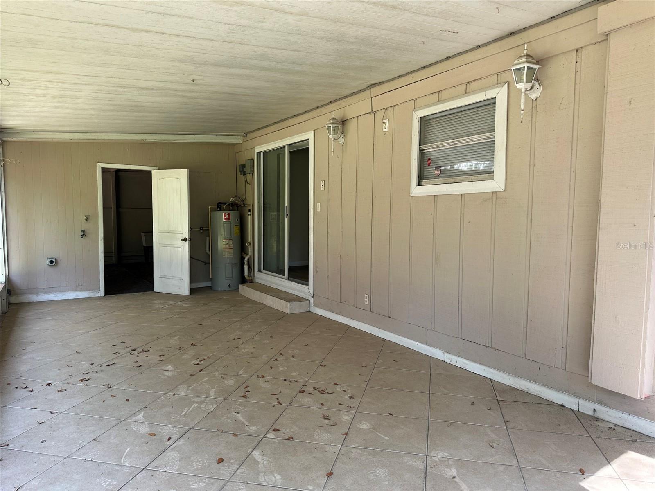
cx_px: 328
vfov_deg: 56.8
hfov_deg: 71.6
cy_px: 246
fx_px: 454
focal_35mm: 24
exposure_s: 1/122
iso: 64
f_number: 1.78
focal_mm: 6.86
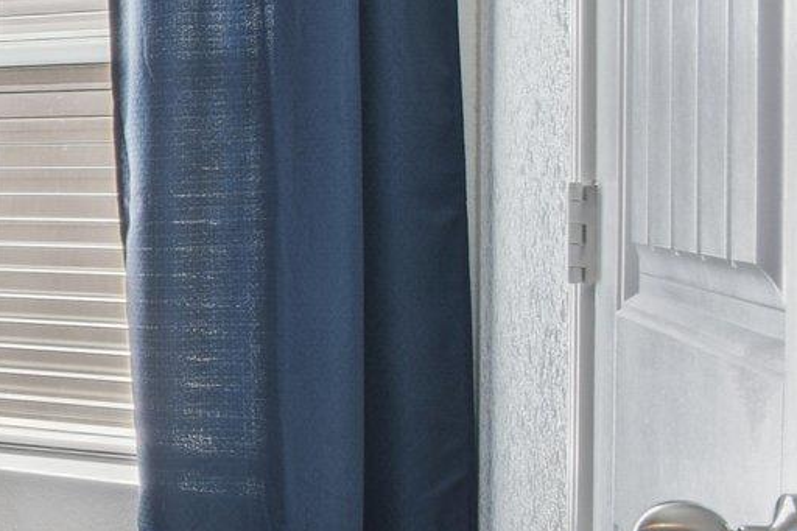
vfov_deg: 22.4
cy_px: 138
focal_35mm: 60
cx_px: -655
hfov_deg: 21.3
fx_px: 1328
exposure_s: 1/10
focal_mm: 10
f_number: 8
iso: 400
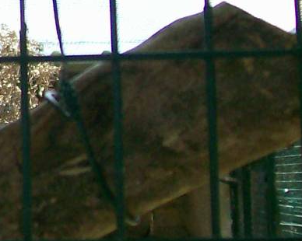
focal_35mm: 145
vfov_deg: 10.5
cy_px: -47
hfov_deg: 12.0
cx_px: -276
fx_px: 1295
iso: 80
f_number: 2.7
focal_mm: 6
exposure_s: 1/285
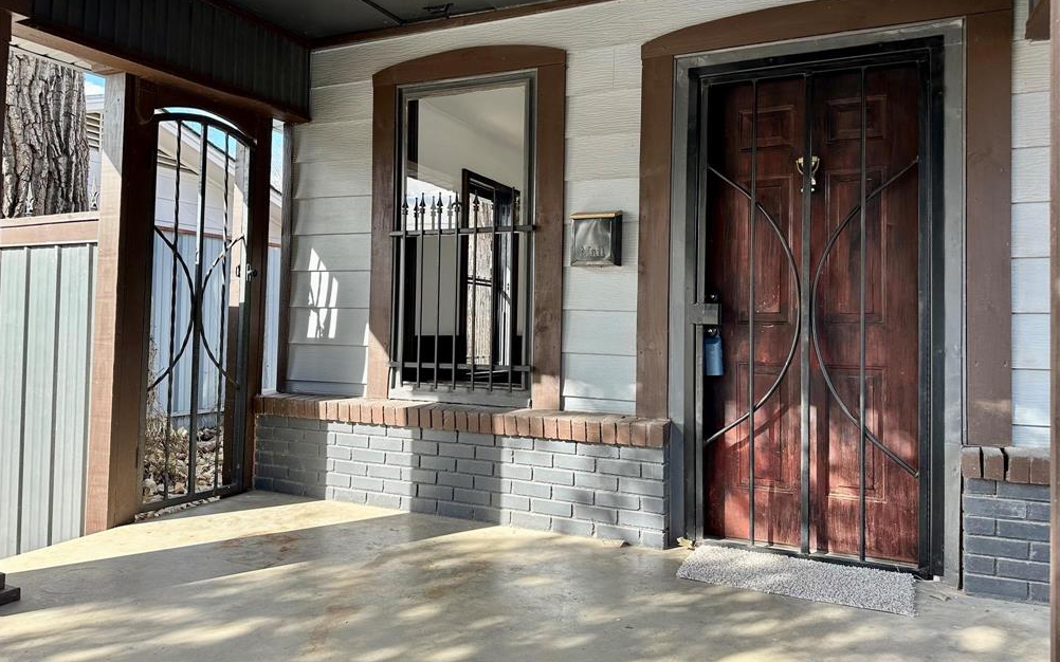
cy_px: 299
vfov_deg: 47.5
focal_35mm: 26
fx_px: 751
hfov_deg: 70.4
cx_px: 535
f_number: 1.78
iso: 80
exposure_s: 1/446
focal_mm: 6.86
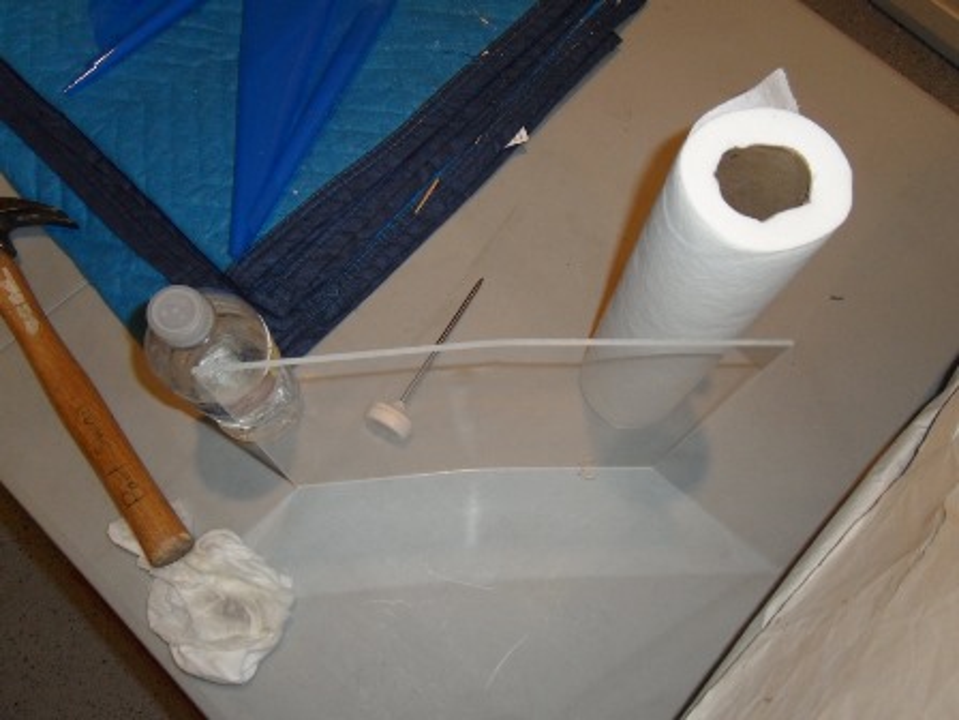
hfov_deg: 63.4
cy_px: 360
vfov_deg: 49.7
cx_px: 480
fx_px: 776
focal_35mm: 28
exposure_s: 1/45
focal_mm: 5
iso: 200
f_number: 3.4
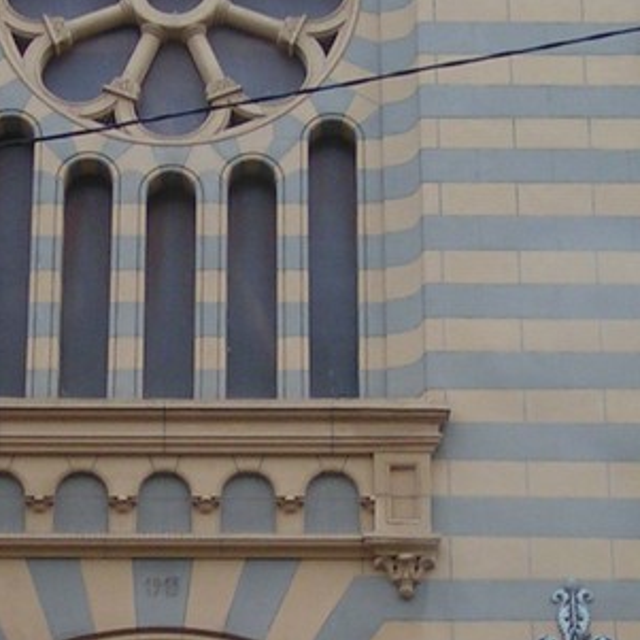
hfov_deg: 14.6
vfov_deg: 14.6
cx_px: 234
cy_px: 450
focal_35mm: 119
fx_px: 2489
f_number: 2.8
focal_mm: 5.8
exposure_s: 1/50
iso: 80
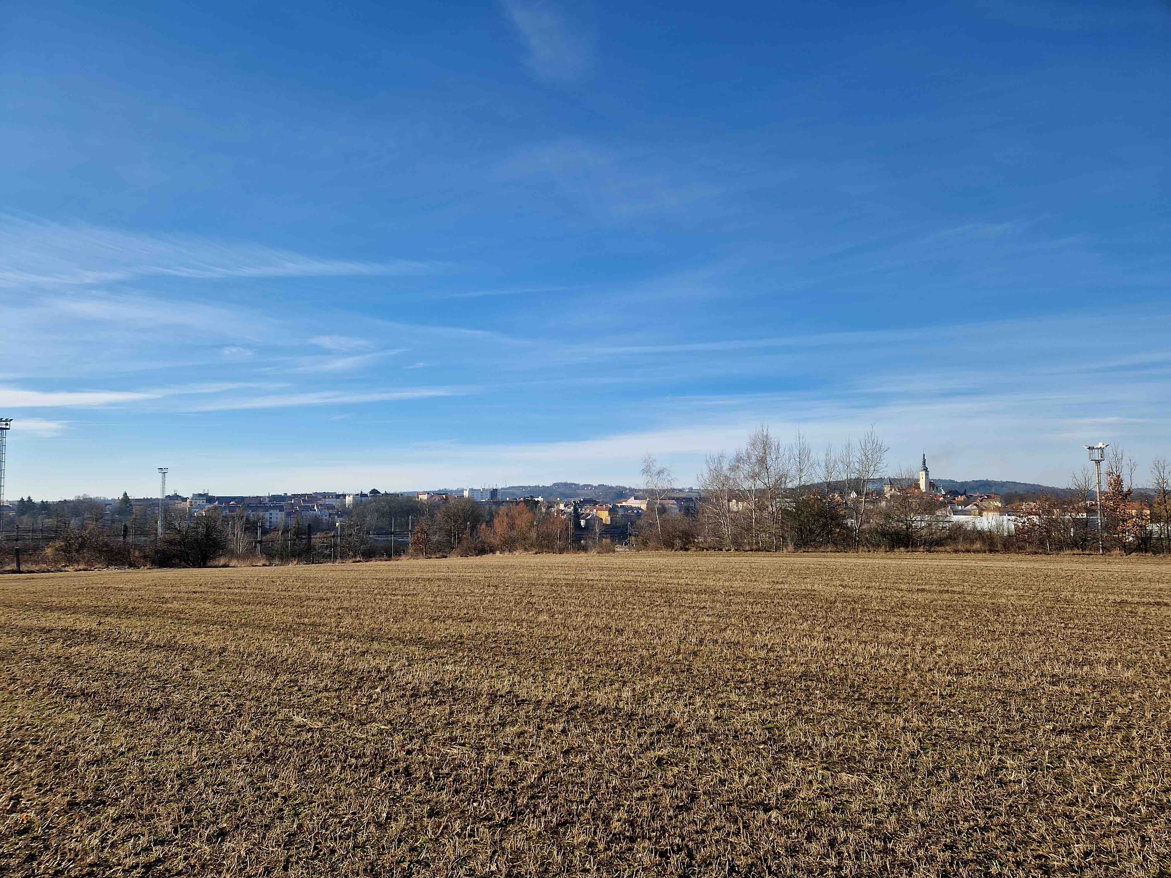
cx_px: 586
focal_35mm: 23
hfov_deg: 73.9
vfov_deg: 58.9
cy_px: 439
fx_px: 778
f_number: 1.8
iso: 50
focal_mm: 5.4
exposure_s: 1/1864
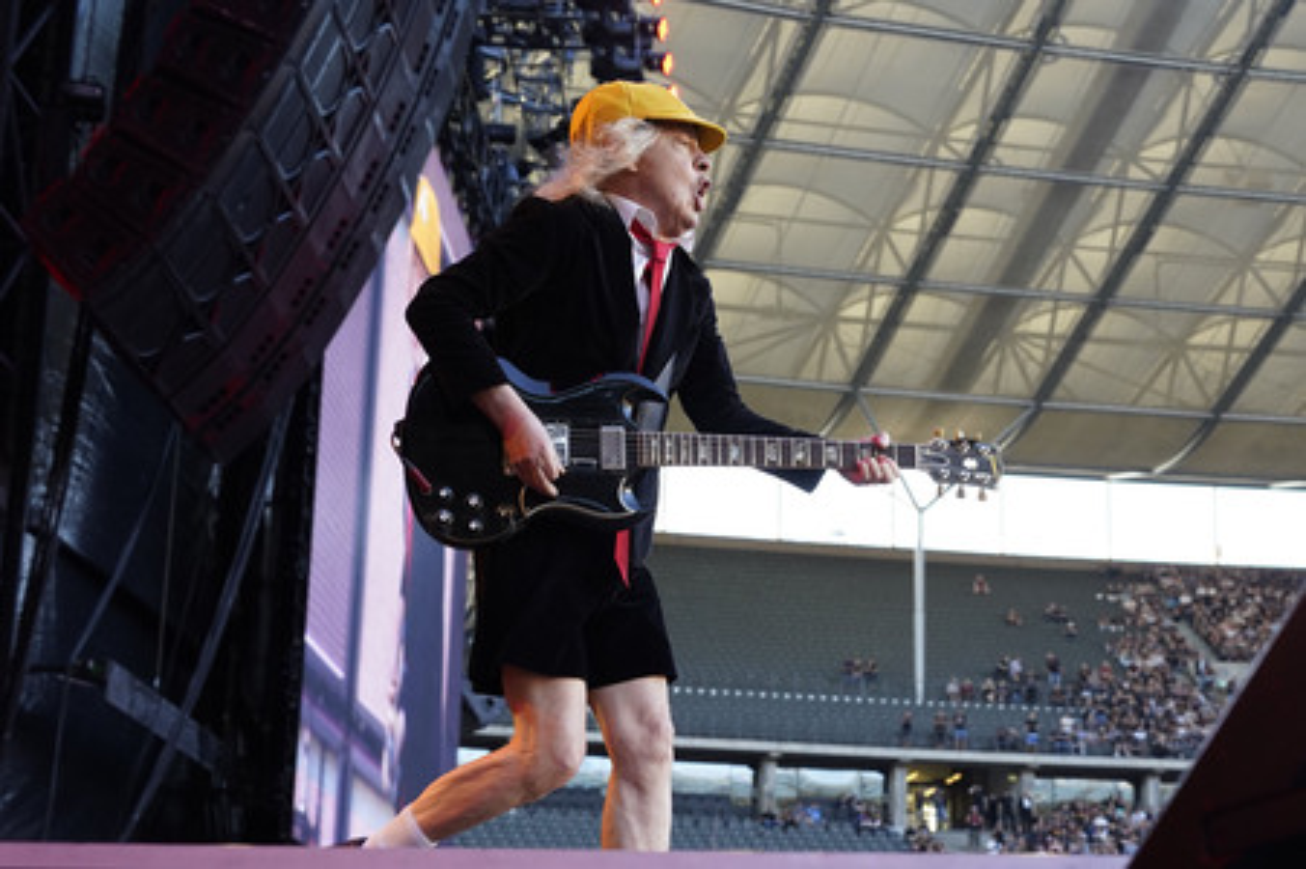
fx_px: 1595
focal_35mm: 44
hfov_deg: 44.5
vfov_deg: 30.5
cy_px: 434
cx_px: 653
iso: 1600
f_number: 5
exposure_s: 1/400
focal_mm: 44
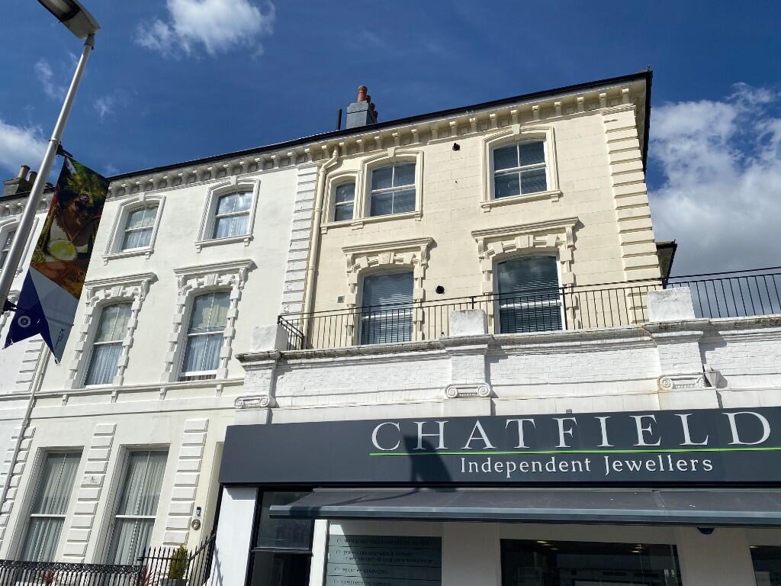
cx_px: 390
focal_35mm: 26
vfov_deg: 53.1
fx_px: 587
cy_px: 293
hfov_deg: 67.3
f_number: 1.8
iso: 32
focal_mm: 4.25
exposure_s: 1/8197
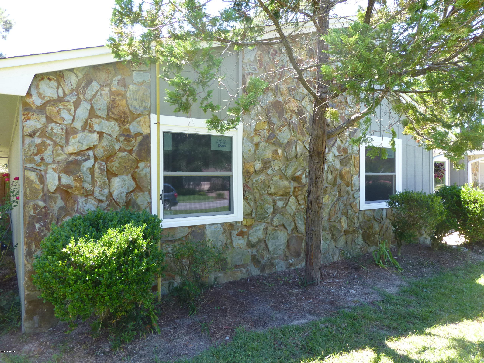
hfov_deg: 71.6
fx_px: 336
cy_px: 182
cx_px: 242
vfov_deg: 56.8
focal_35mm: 24
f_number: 3.3
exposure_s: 1/100
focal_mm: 4.3
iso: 100
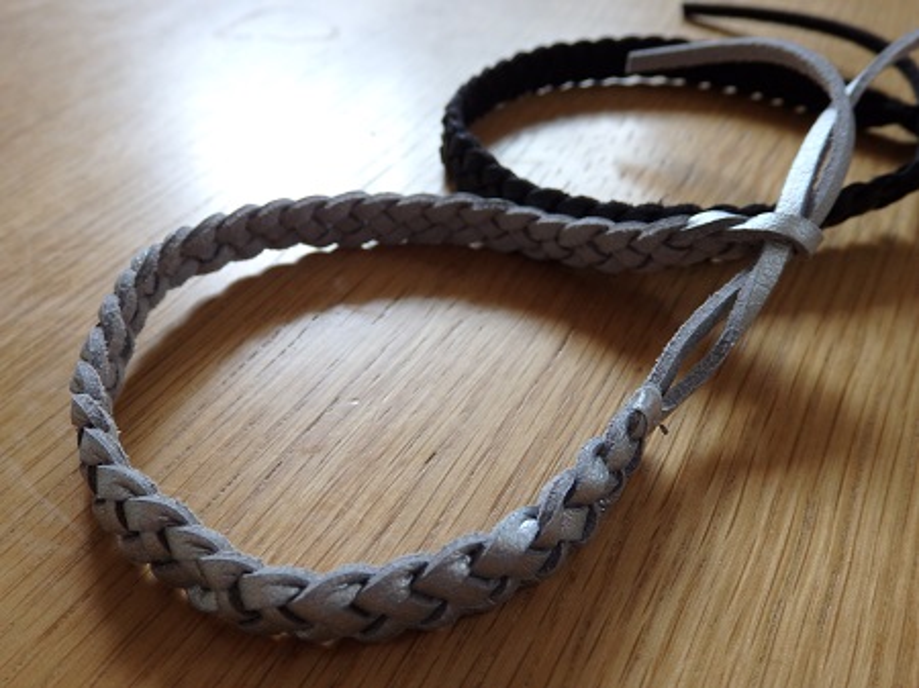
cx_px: 460
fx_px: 796
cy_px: 344
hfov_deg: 60.0
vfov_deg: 46.8
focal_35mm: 30
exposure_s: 1/30
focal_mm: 5.5
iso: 200
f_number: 3.3
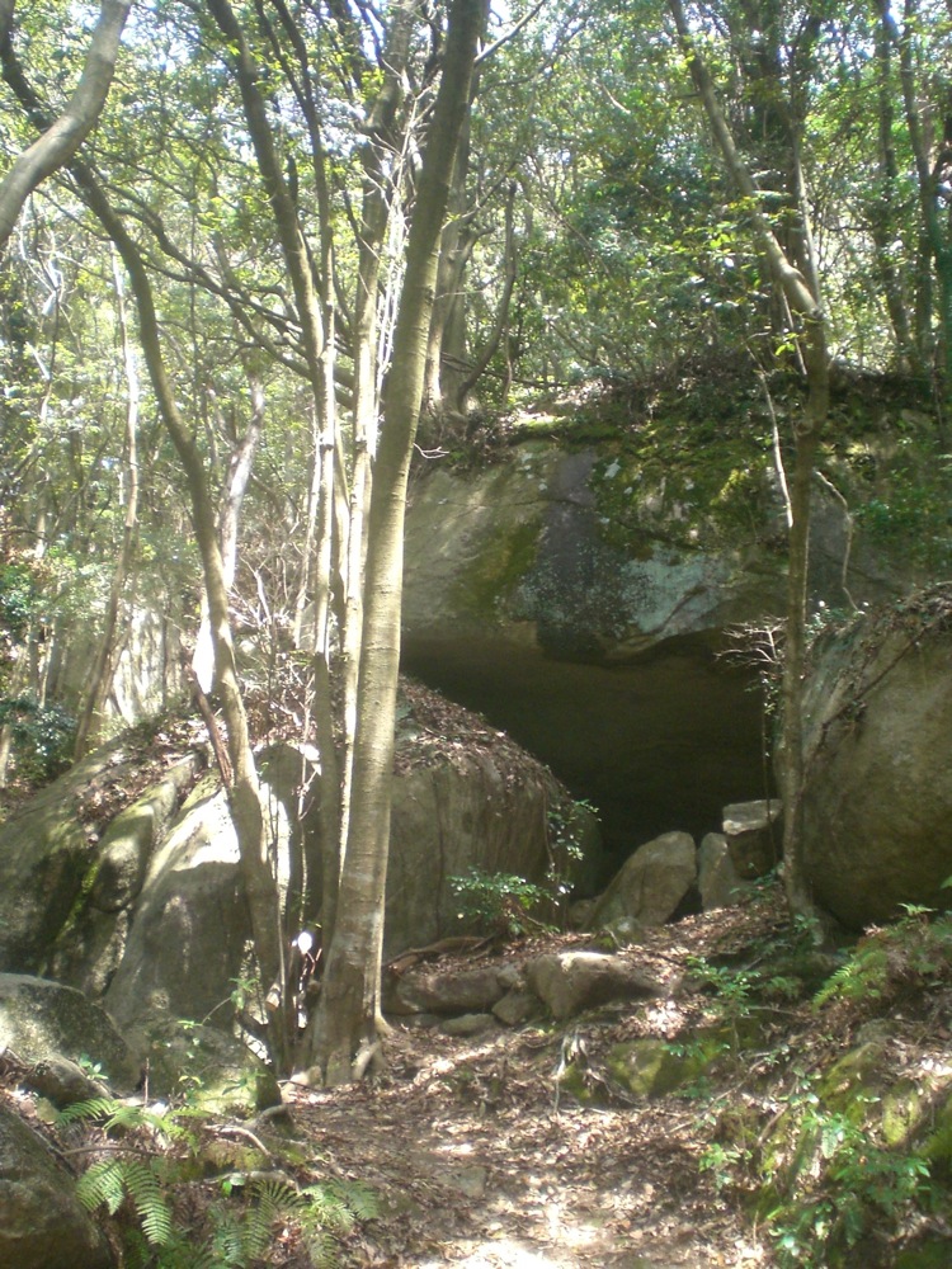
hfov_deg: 37.7
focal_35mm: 38
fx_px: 1393
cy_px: 634
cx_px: 476
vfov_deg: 49.0
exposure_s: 1/125
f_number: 3.1
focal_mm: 6.3
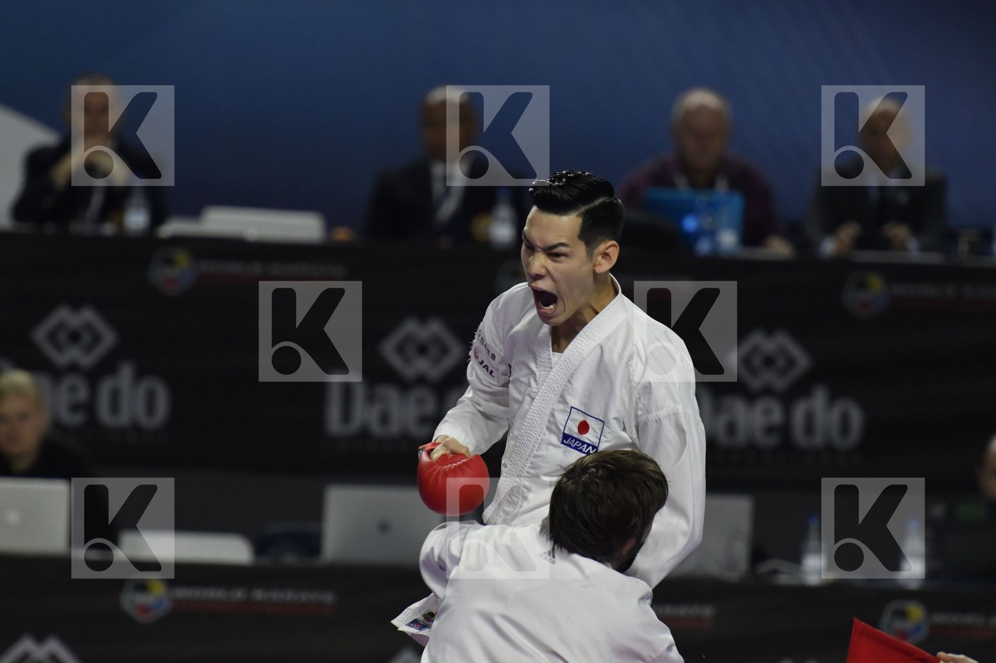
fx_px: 11613
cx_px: 498
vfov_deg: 3.3
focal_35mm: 420
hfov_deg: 4.9
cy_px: 332
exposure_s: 1/800
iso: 1250
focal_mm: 280
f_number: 4
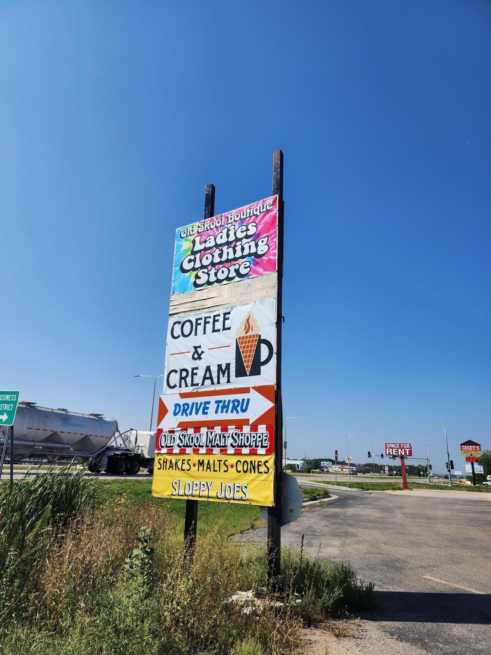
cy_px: 328
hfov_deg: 58.9
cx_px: 246
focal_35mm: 23
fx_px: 435
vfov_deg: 73.9
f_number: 1.8
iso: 12
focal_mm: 6.4
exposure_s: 1/1546
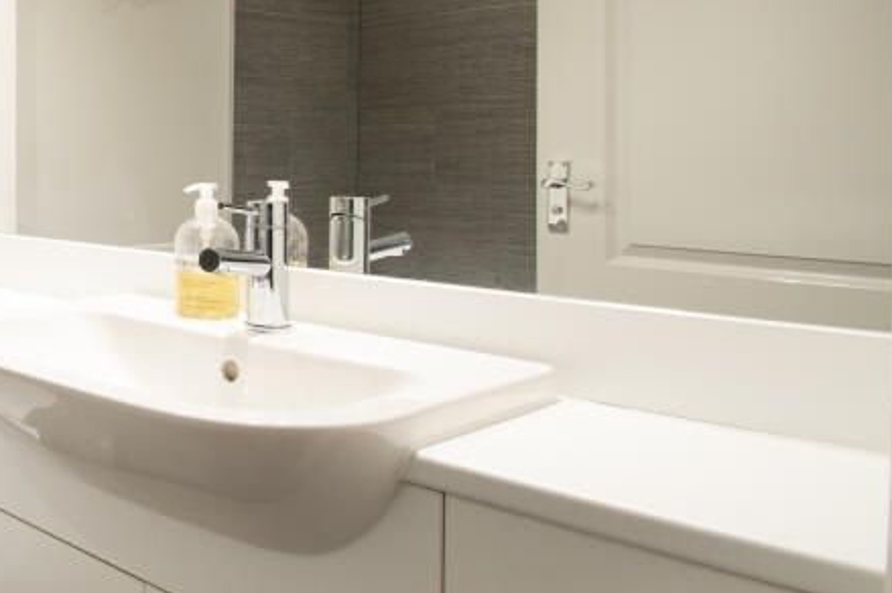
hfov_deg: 40.7
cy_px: 185
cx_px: -142
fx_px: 867
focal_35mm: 35
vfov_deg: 37.3
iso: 320
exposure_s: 1/8
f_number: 8
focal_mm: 10
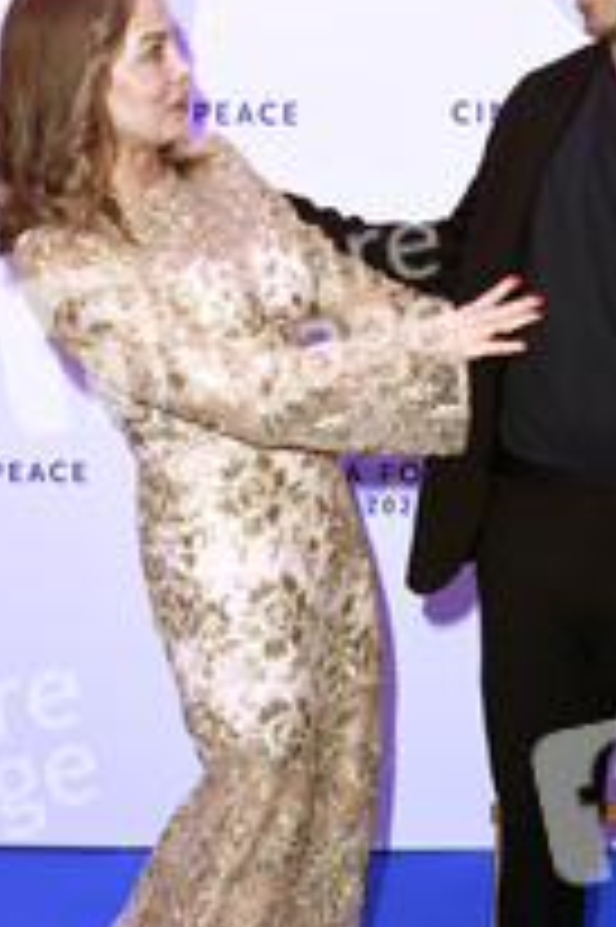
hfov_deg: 20.0
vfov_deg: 29.6
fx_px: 1748
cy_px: 554
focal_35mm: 68
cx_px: 355
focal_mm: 35
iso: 500
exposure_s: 1/250
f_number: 5.6
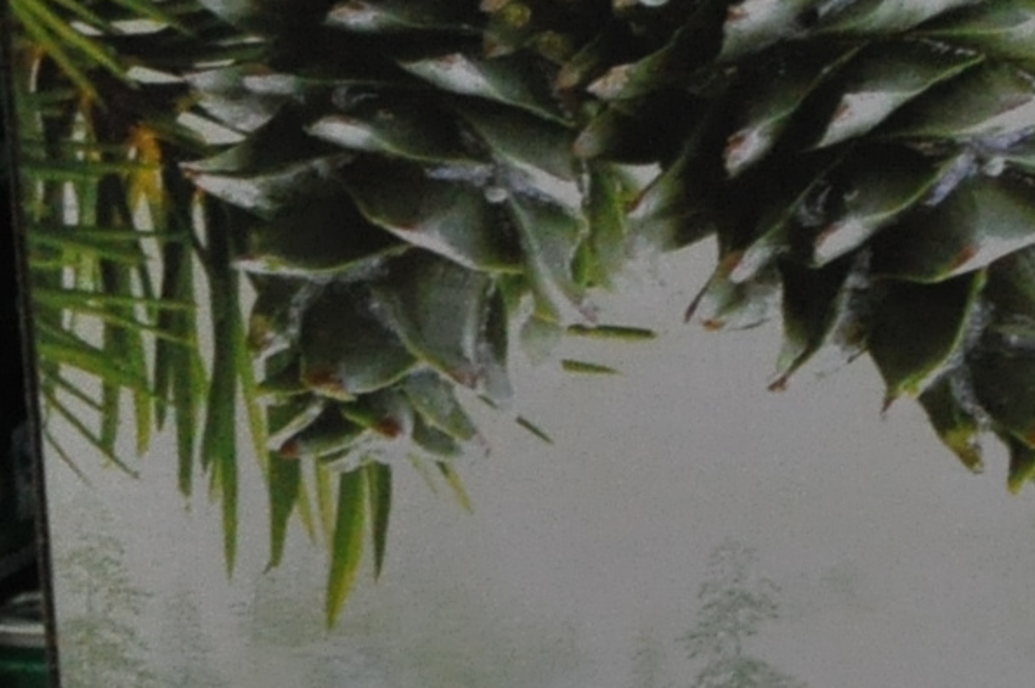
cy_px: 347
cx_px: 1780
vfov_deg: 4.8
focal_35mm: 285
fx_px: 8176
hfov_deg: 7.1
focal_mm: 35
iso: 1600
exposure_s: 1/100
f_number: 4.5
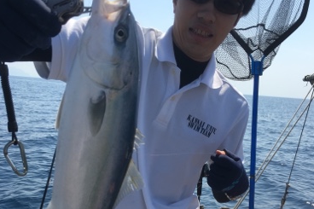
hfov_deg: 47.4
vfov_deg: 31.6
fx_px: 357
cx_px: 157
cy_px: 171
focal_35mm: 41
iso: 25
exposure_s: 1/1637
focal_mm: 4.15
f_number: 2.2
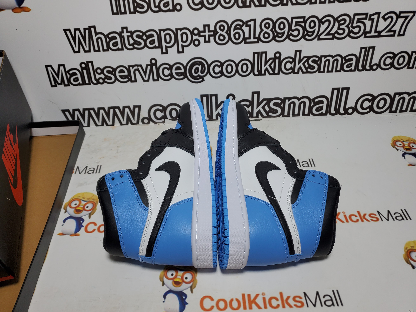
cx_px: 208
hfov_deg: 67.3
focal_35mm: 26
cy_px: 156
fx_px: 312
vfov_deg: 53.1
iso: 50
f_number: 1.5
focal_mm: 4.3
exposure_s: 1/902
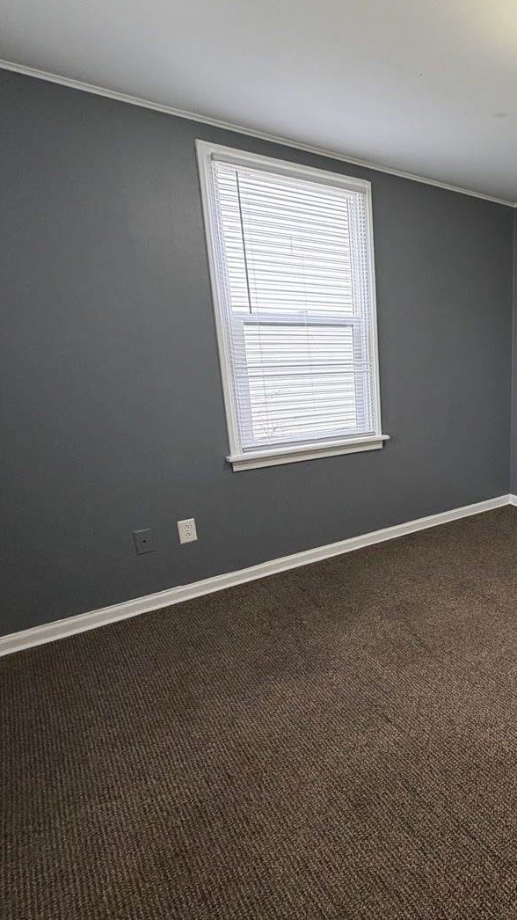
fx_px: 512
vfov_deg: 83.8
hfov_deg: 44.9
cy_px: 455
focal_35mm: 21
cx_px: 523
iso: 200
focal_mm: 2.22
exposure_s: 1/60
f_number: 2.2
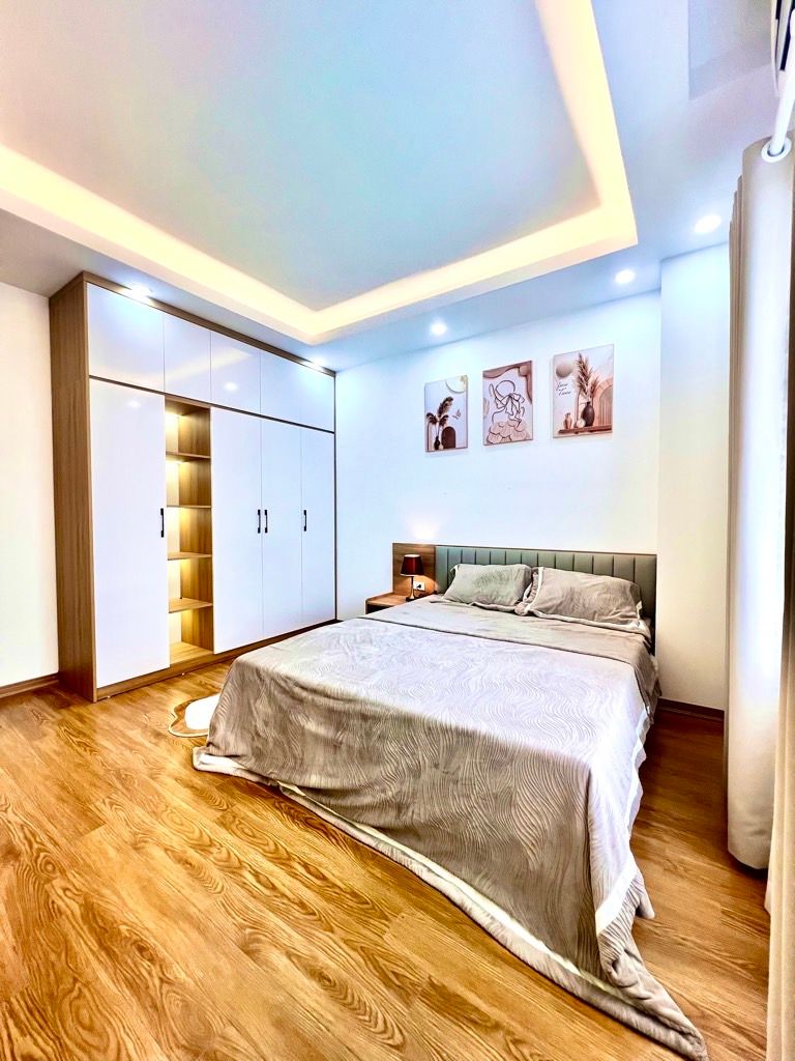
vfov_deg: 106.2
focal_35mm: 13
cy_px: 530
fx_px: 398
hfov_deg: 89.9
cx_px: 398
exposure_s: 1/100
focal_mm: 1.57
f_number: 1.8
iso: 50
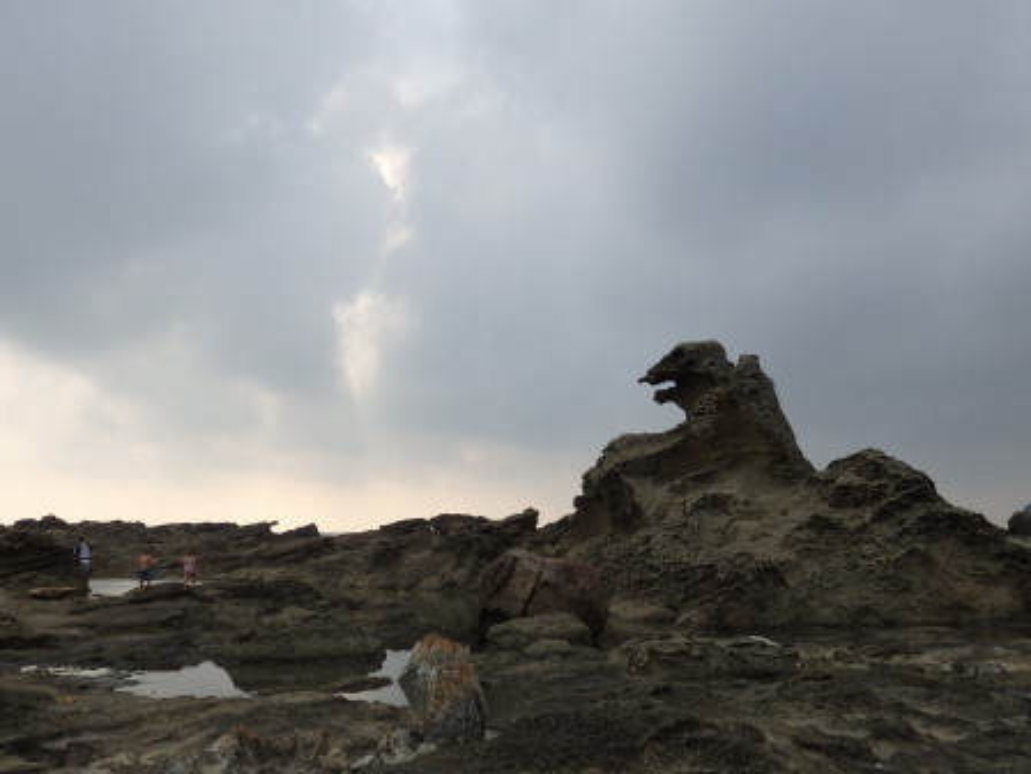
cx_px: 516
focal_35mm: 33
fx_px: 983
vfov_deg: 42.9
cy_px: 387
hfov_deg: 55.4
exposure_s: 1/160
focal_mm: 6
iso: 125
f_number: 9.7
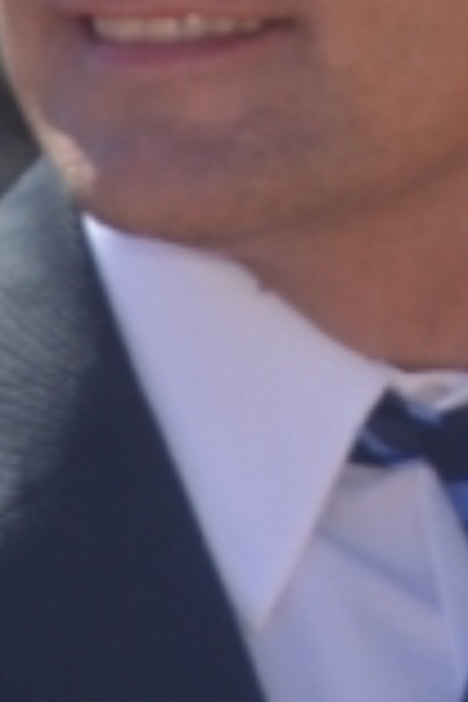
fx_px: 14370
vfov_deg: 2.8
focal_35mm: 737
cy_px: -212
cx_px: 562
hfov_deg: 1.9
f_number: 9
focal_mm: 120
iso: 100
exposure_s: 1/200
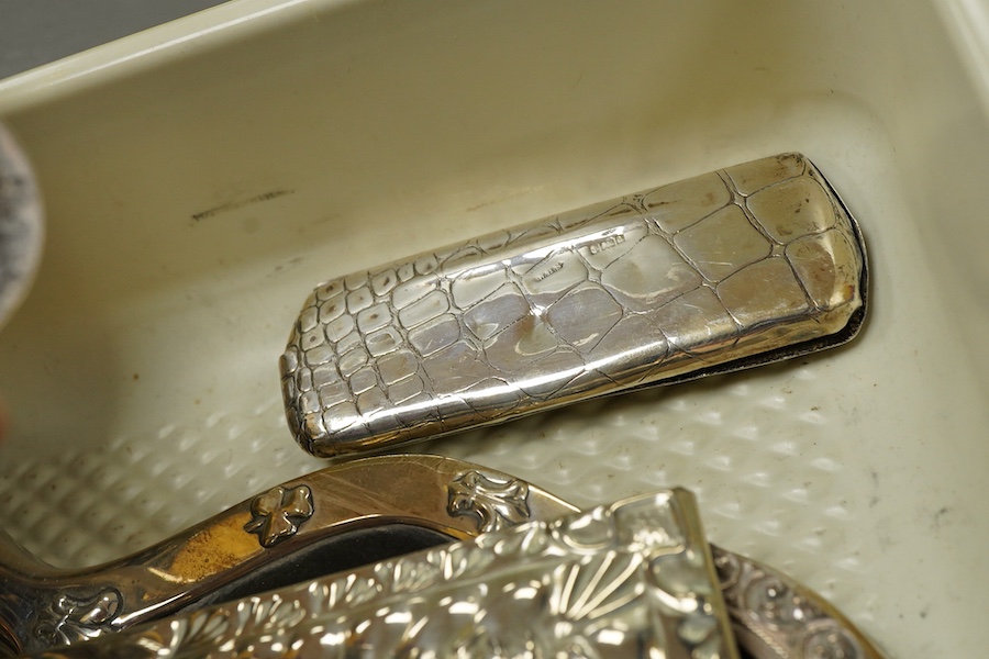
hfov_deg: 43.6
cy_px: 330
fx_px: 1236
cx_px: 494
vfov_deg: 29.9
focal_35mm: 45
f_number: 13
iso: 1600
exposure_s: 1/125
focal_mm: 30
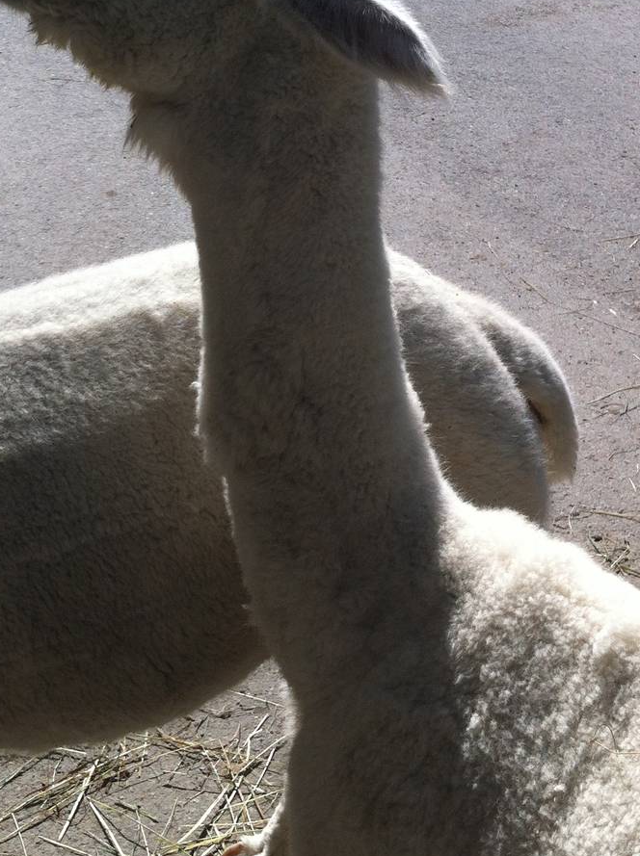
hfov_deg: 23.1
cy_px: 207
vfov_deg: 30.2
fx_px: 1557
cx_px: 213
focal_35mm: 63
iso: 80
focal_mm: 3.85
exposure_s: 1/1371
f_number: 2.8
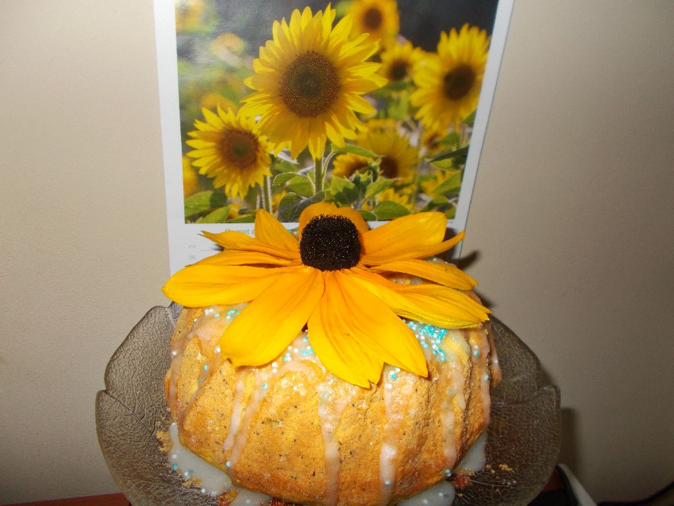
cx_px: 337
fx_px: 506
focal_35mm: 26
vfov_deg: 53.1
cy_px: 253
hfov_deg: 67.3
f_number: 3.2
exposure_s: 1/25
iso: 200
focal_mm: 4.6
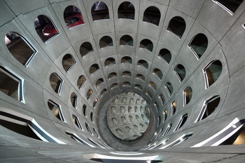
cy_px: 82
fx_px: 95
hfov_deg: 104.3
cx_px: 122
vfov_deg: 81.2
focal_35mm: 14
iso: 1600
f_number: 3.5
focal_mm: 14
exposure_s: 1/60
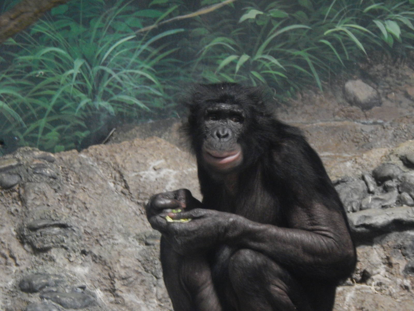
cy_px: 156
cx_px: 207
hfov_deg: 6.3
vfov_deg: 4.7
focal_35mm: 315
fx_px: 3767
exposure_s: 1/8
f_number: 5.7
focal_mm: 56.5
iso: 800
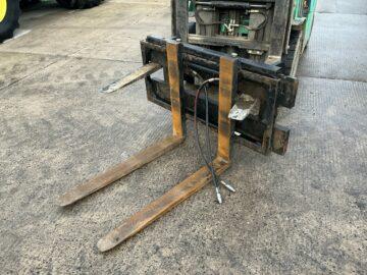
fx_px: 297
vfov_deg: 49.7
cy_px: 138
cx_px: 184
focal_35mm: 28
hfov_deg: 63.4
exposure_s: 1/208
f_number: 1.8
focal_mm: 3
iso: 20
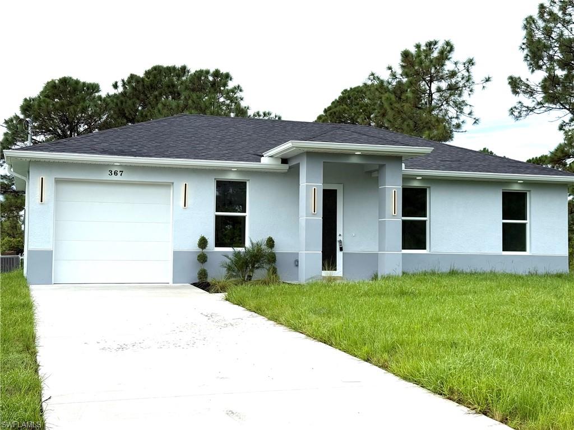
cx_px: 287
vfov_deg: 30.3
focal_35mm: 48
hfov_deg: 39.7
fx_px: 796
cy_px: 215
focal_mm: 6.76
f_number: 1.78
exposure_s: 1/2667
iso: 64
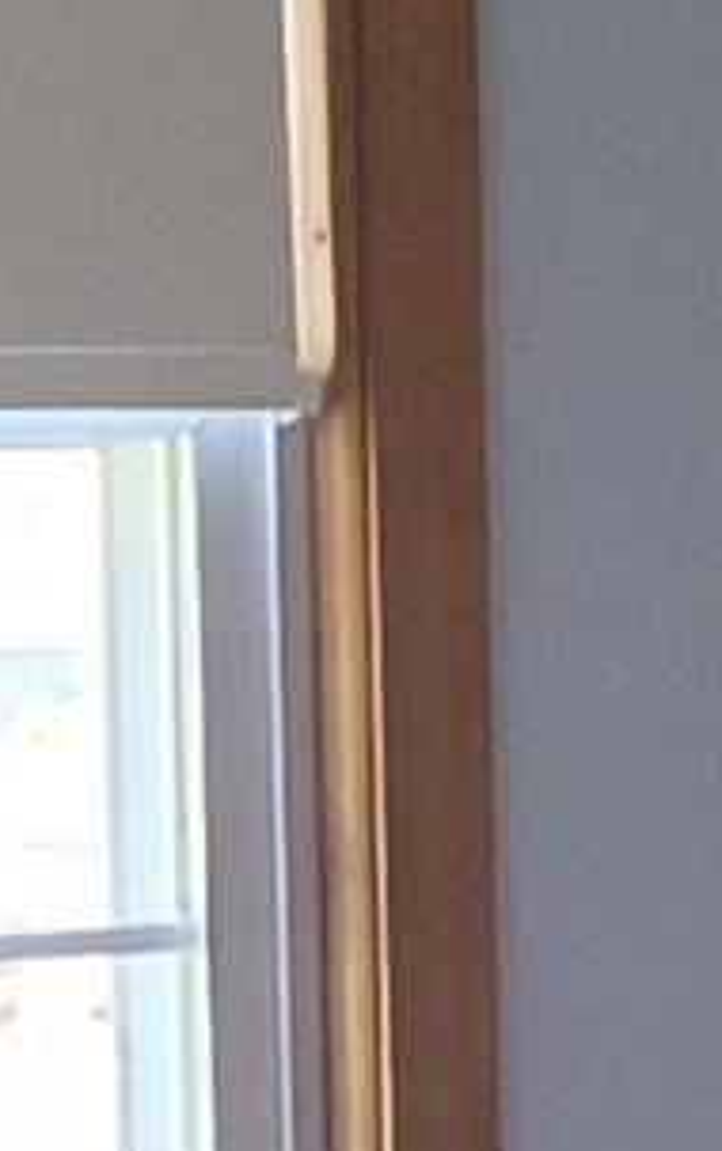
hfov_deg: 5.3
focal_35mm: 247
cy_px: 1785
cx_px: 1117
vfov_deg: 8.3
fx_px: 7758
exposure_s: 1/120
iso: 640
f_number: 1.8
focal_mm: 5.4
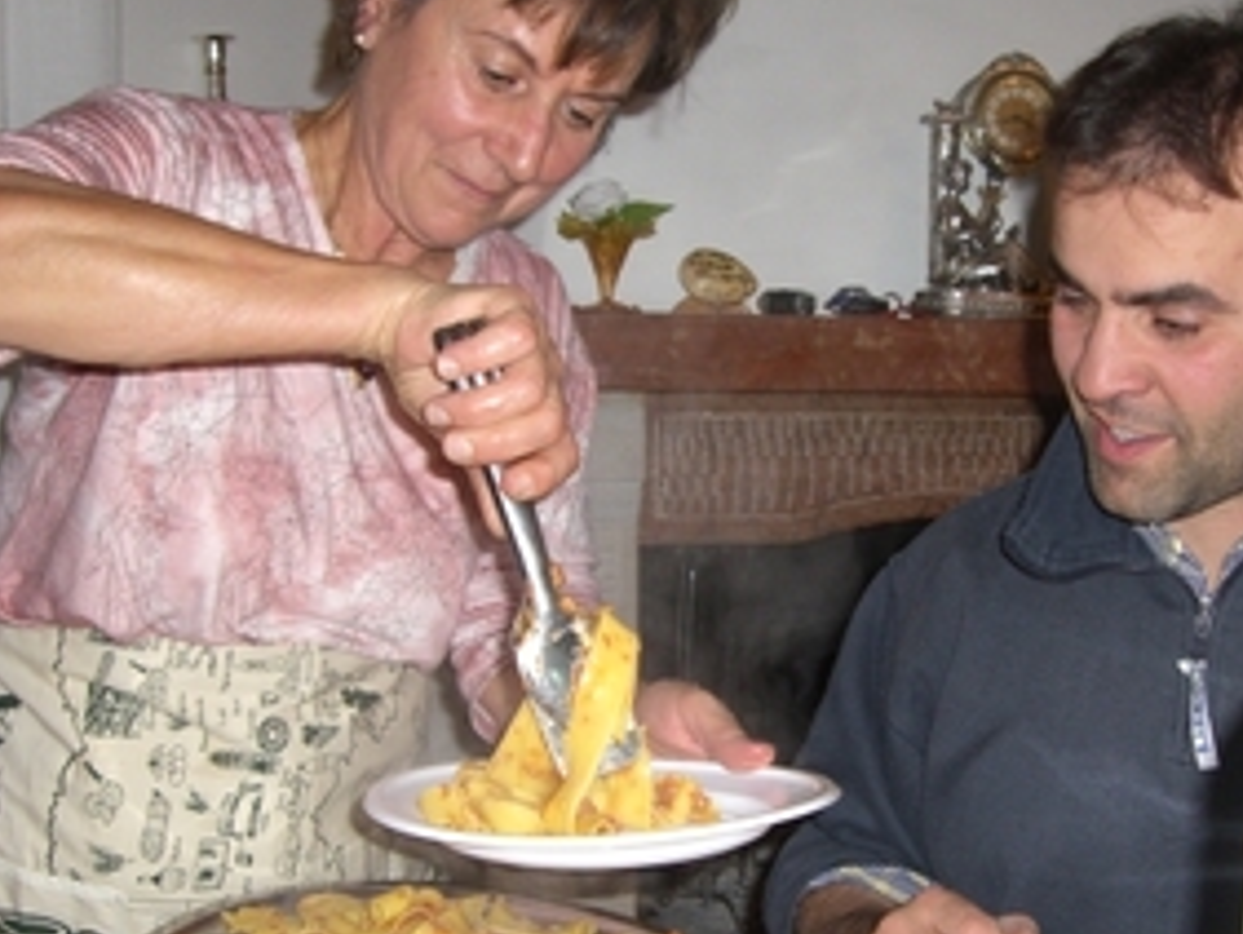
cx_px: 854
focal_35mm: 54
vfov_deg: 27.0
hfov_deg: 35.1
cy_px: 549
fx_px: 1940
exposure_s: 1/60
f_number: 2.7
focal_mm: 6.2
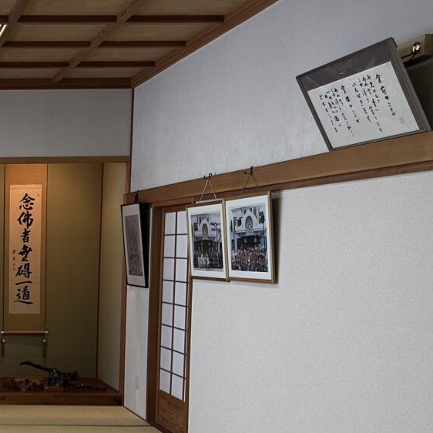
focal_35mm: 58
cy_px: 317
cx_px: -121
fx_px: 821
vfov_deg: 29.2
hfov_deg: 25.6
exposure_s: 1/50
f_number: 1.78
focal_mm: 6.86
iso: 200
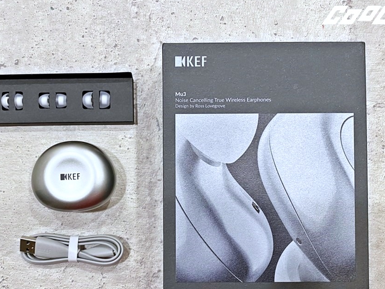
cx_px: 173
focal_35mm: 30
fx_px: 334
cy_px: 163
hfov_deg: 59.8
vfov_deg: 46.7
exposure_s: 1/60
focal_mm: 4.25
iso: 200
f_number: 1.8
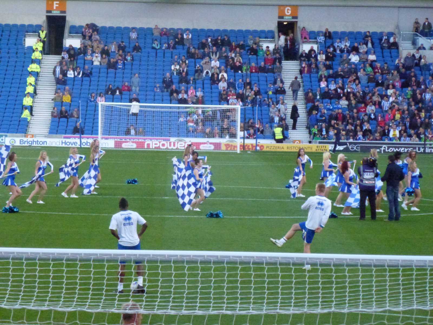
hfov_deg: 10.9
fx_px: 2277
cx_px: 216
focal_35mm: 182
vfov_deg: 8.2
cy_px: 162
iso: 1600
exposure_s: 1/640
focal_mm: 32.6
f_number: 5.4
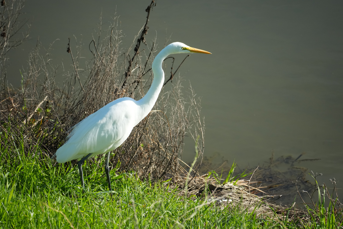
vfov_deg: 4.6
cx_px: 172
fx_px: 2858
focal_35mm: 300
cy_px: 114
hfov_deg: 6.9
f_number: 7.1
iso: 800
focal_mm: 300
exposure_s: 1/1250
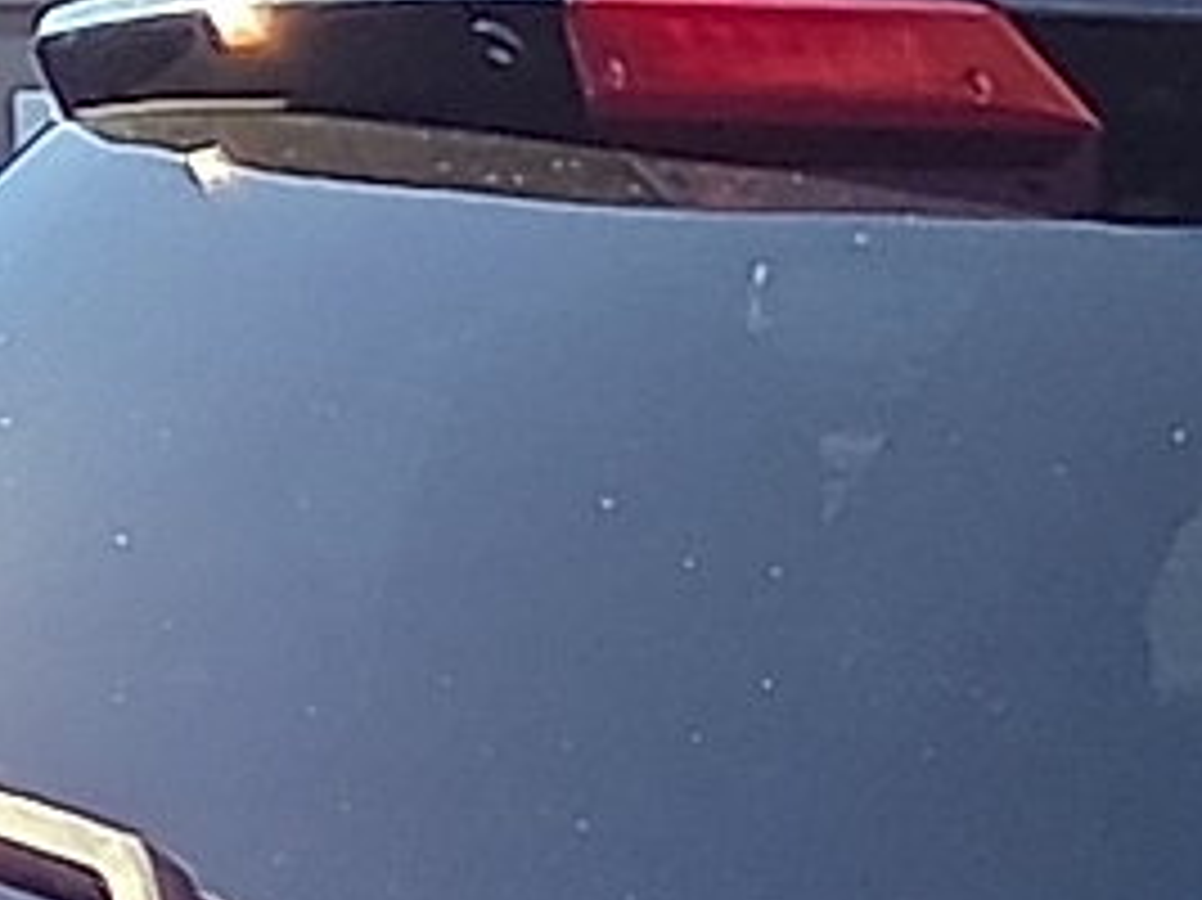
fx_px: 10412
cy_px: 1822
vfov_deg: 4.9
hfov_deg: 6.4
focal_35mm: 300
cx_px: 2440
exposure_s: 1/1111
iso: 25
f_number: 1.8
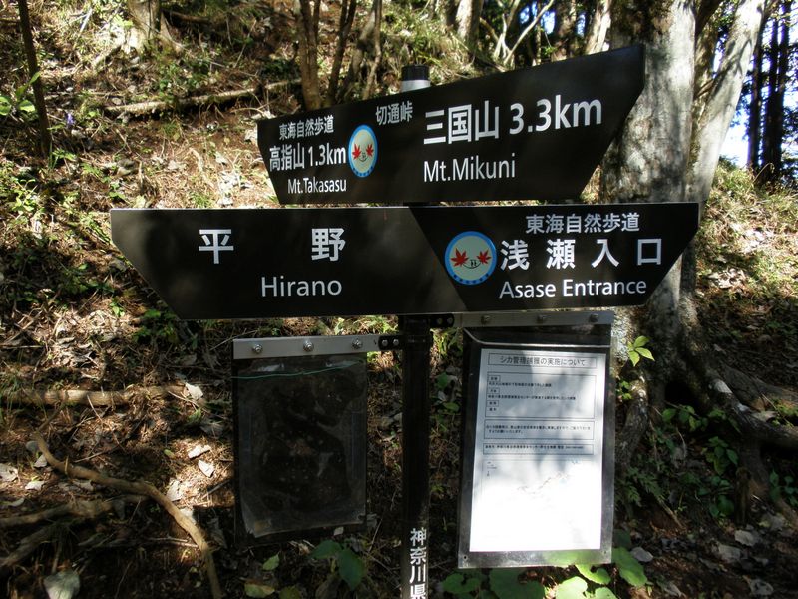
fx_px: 853
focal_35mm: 37
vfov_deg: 38.7
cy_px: 300
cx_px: 399
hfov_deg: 50.1
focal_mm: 6.6
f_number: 3.5
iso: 64
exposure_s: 1/80
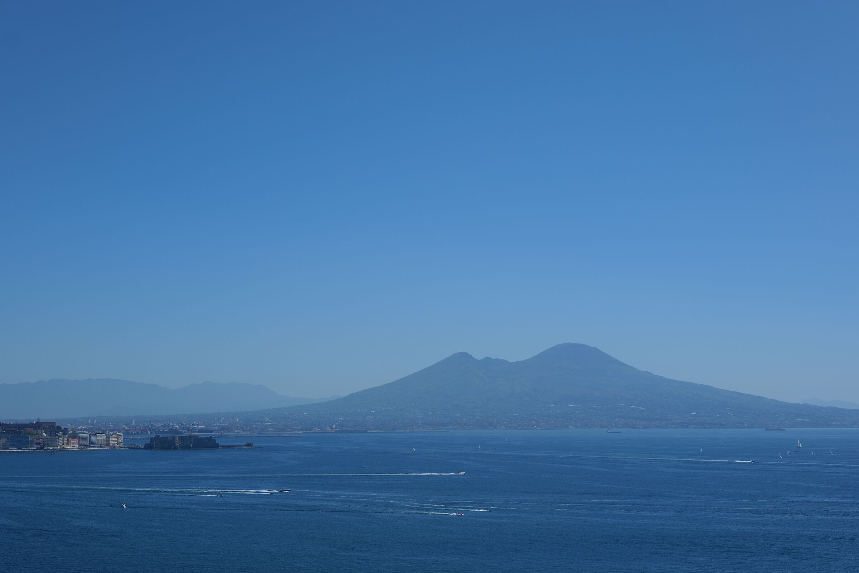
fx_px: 1193
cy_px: 286
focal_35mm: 50
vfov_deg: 27.0
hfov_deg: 39.6
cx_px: 430
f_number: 5.6
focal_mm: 50
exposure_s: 1/1000
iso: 100
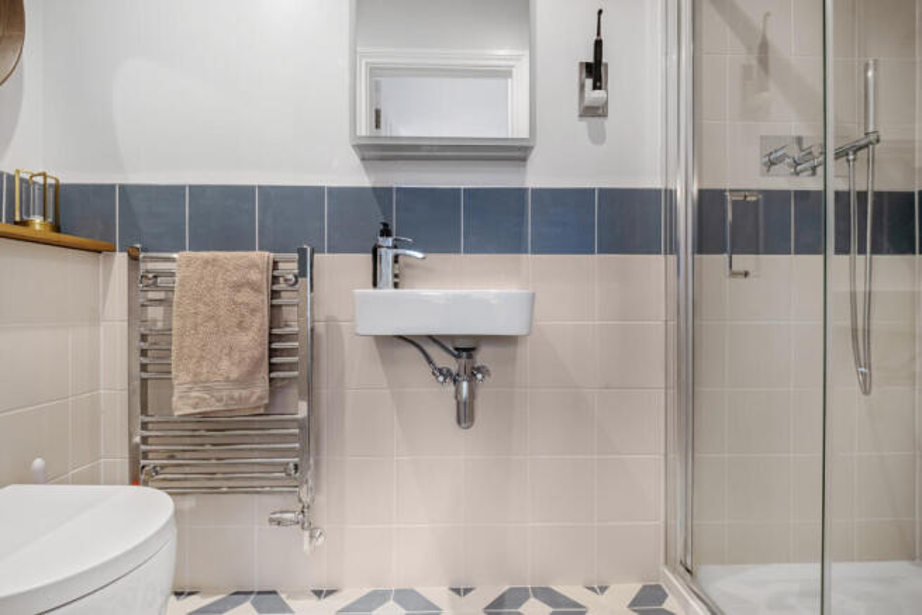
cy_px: 308
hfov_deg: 100.4
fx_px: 384
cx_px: 461
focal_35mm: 15
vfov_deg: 77.4
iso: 400
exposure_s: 1/1.11
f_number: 20
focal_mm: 10
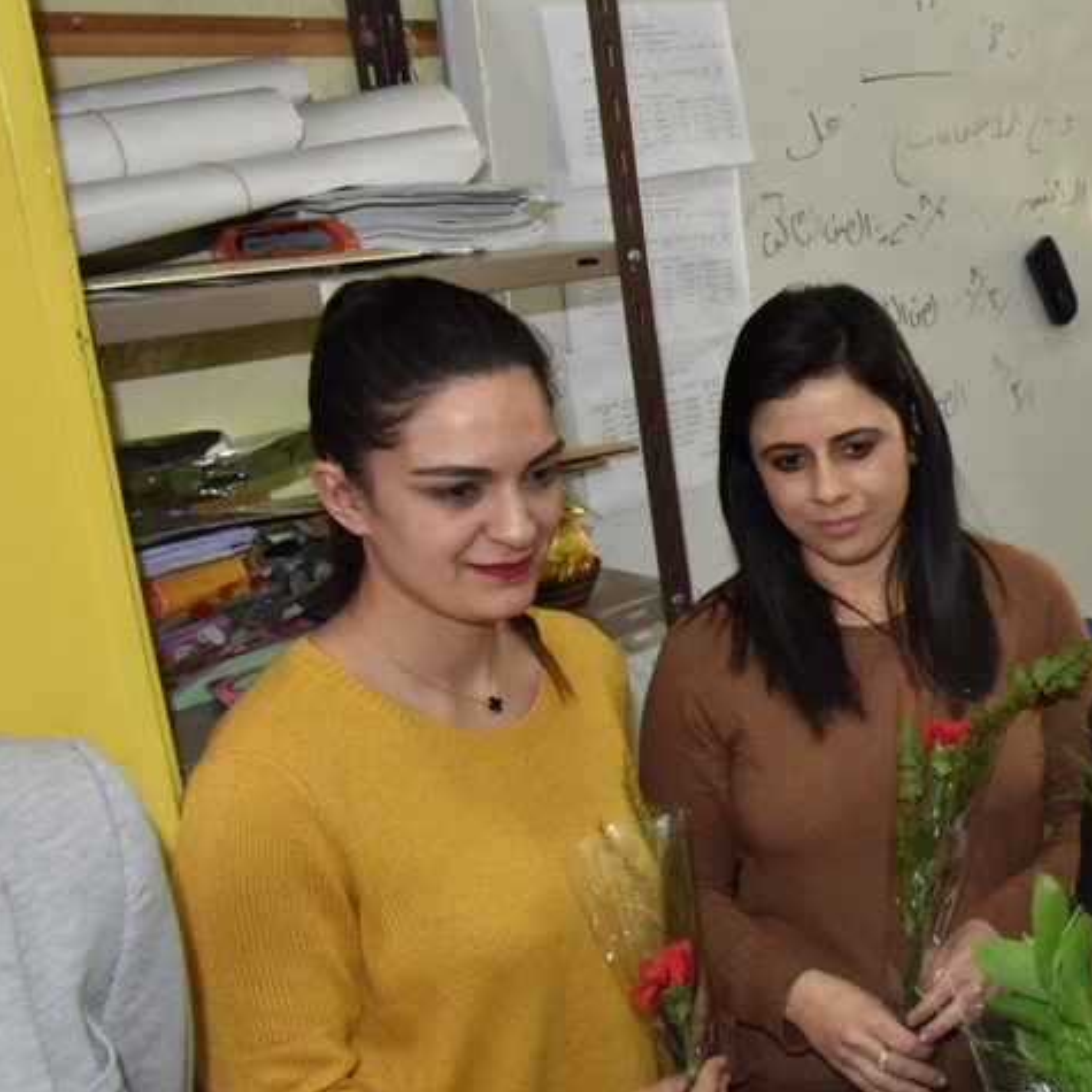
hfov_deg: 34.0
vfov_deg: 38.3
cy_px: 594
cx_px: 1154
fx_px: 1570
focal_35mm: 44
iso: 2500
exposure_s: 1/250
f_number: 8
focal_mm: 24
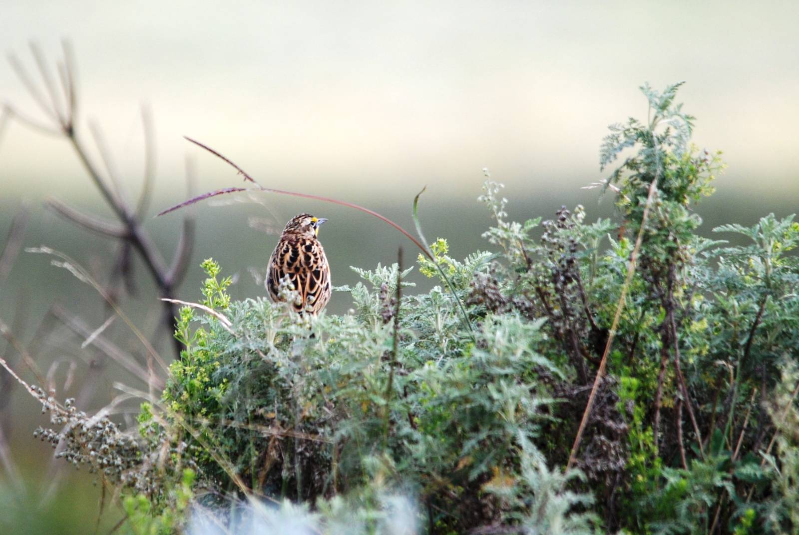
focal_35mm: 750
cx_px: 400
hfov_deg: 2.7
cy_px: 268
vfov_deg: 1.8
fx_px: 16665
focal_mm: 500
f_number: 6.3
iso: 400
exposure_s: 1/500
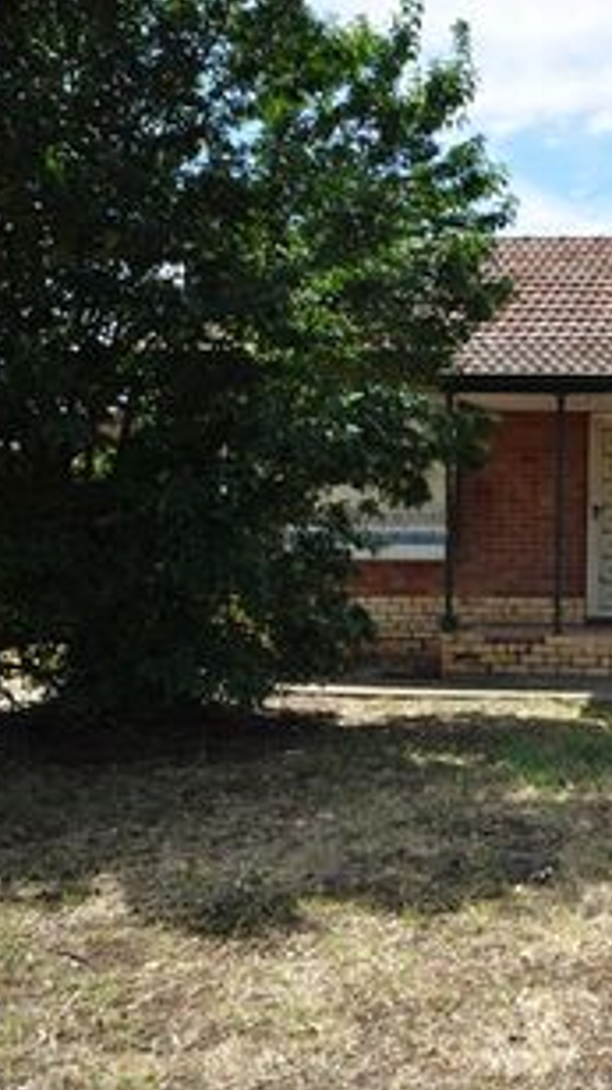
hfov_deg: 22.5
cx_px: 778
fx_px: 1386
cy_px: 550
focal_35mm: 48
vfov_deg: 42.9
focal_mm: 20
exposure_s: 1/320
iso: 200
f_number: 8
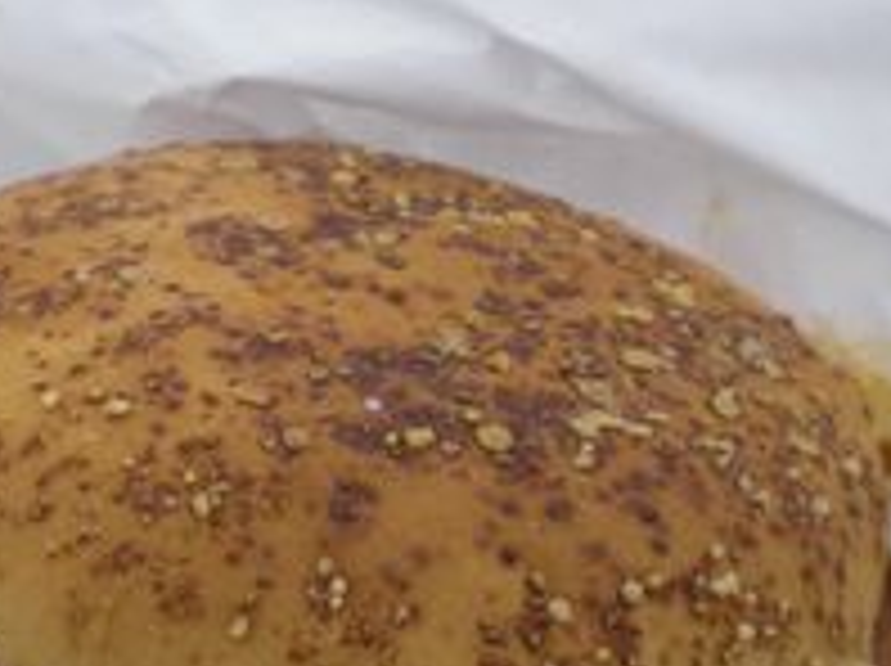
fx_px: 2211
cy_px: 594
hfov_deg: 22.5
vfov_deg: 16.9
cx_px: 187
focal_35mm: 86
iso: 200
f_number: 3.1
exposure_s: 1/100
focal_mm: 6.3
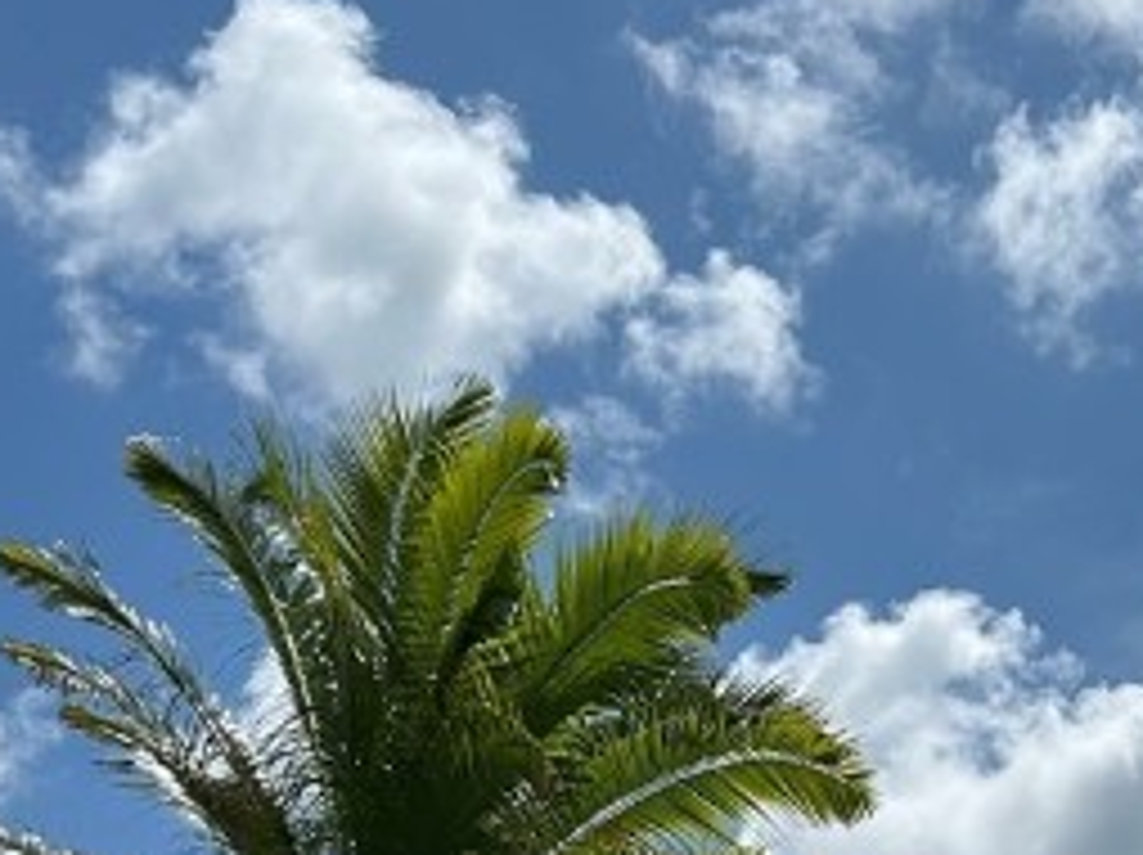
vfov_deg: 13.7
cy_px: 994
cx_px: 842
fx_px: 3464
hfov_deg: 18.6
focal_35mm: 105
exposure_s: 1/12658
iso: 50
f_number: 1.5
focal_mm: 5.7
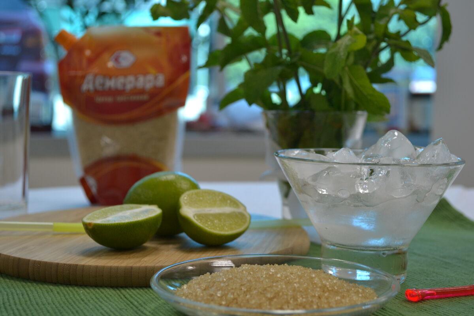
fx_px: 750
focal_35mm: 57
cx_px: 237
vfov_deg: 23.8
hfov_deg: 35.1
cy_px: 158
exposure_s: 1/30
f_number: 5
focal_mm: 38
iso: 320
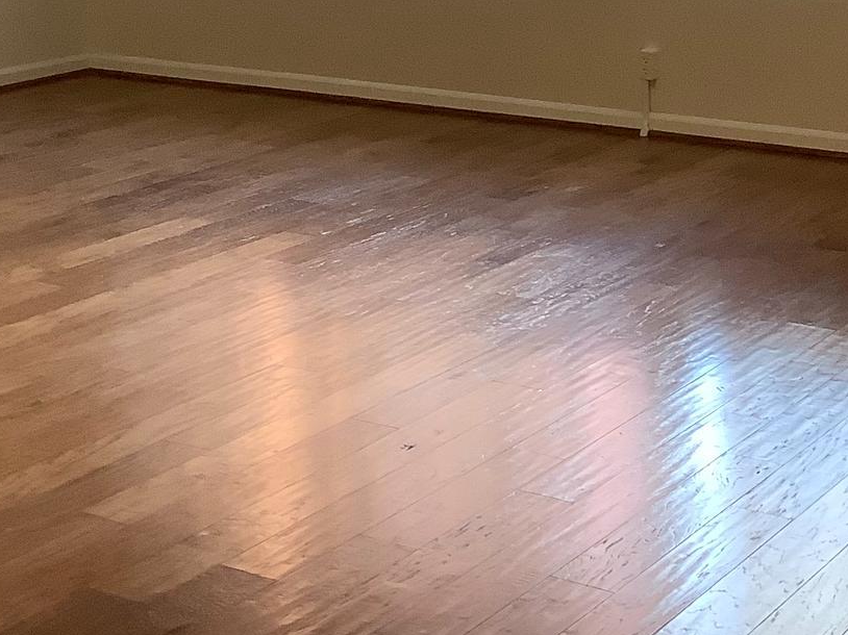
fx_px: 1910
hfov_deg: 24.8
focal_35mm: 78
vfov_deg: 18.4
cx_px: 620
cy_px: -3
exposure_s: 1/60
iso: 100
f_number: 2.4
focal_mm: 3.3
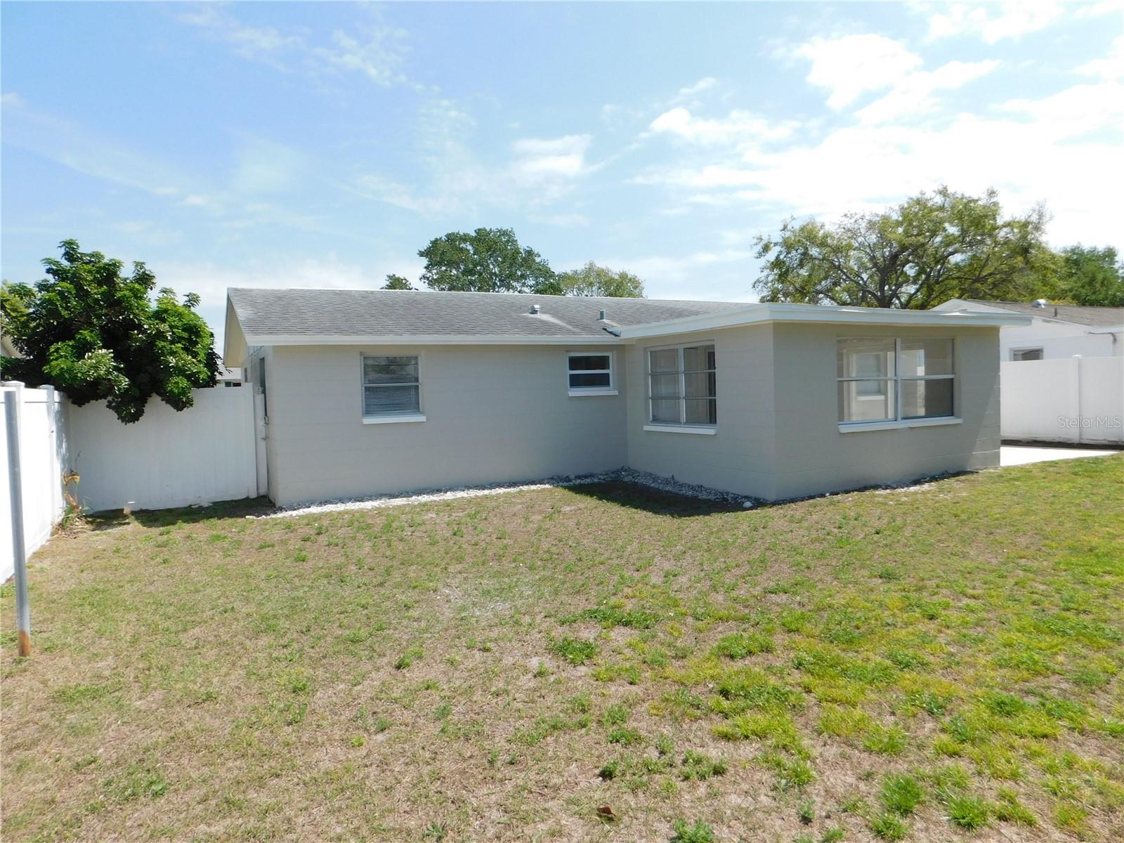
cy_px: 422
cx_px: 562
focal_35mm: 23
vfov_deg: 58.9
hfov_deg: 73.9
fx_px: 747
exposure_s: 1/1250
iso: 125
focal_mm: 4
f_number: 3
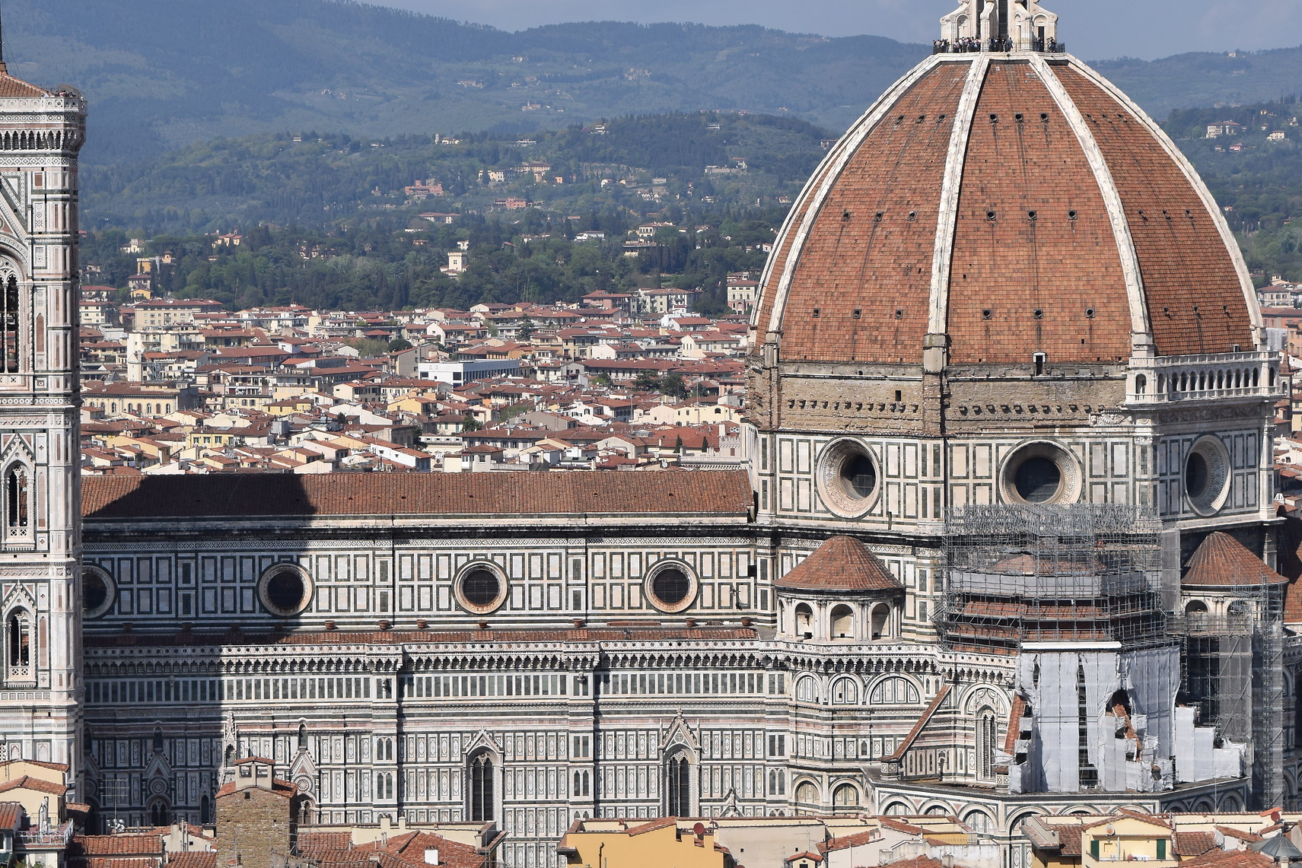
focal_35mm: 116
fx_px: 4185
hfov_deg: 17.7
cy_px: 307
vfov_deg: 11.8
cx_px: 616
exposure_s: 1/500
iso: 100
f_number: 9
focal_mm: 55
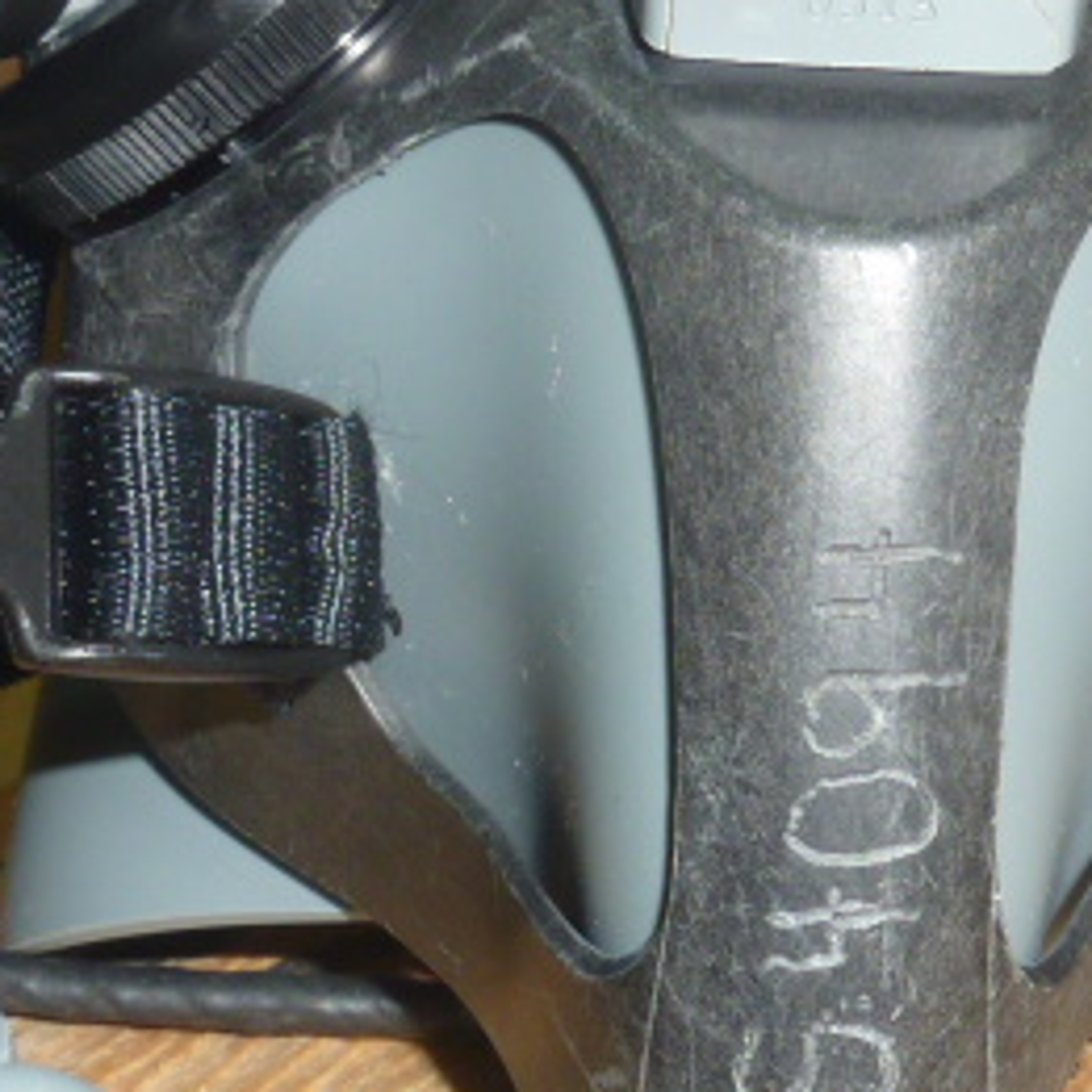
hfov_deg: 18.9
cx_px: 912
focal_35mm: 91
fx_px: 3248
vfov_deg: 19.1
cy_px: 485
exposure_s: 1/30
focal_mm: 4.1
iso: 100
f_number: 4
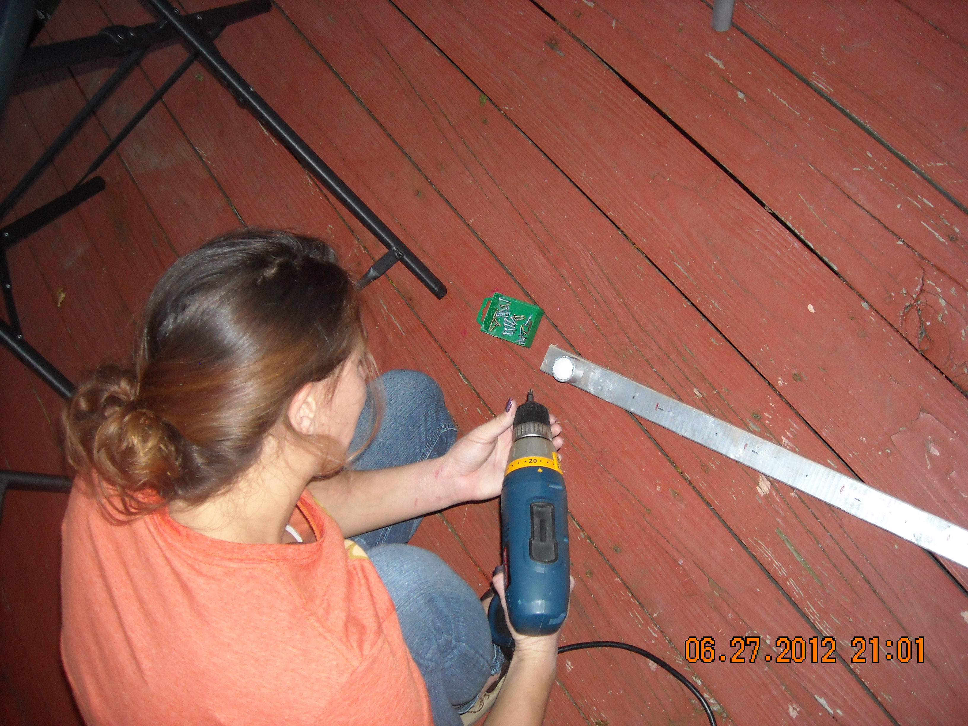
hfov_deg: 52.6
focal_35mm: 35
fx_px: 979
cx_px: 484
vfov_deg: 40.7
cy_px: 363
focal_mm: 5.7
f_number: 2.8
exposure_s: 1/60
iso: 200
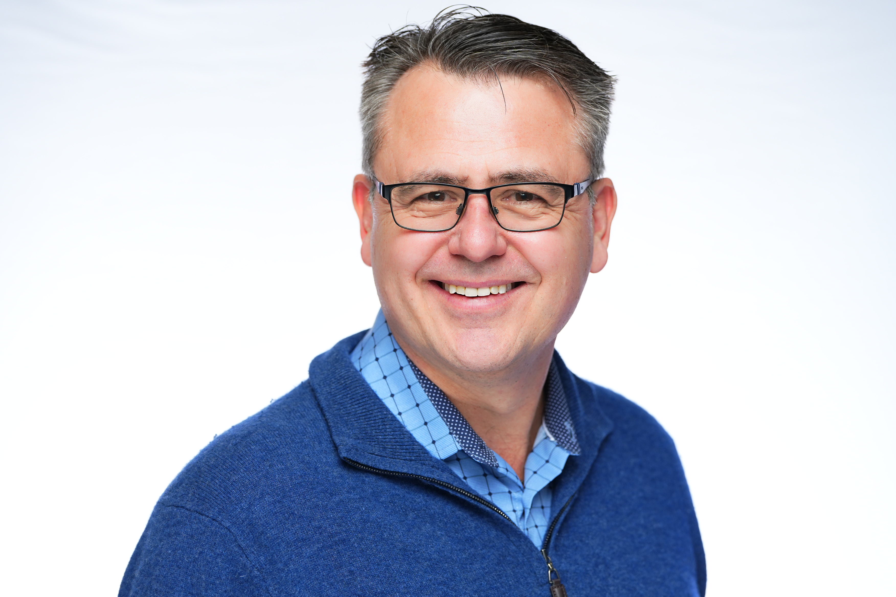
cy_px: 298
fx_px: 2240
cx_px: 448
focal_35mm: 90
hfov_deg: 22.6
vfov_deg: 15.2
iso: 400
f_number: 4
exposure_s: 1/160
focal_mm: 90
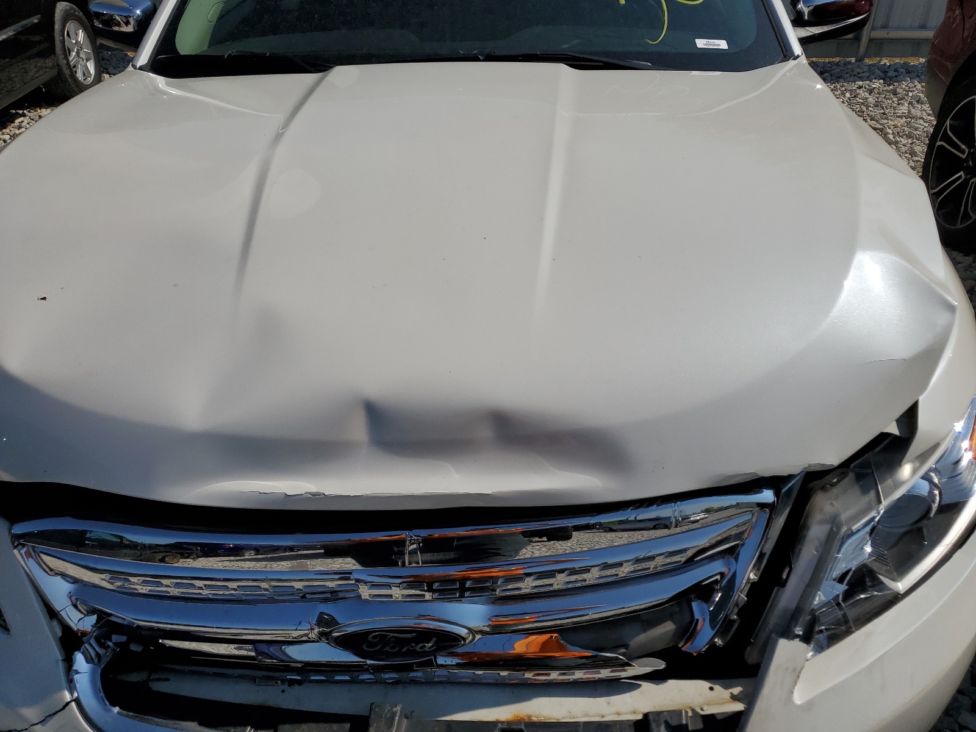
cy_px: 366
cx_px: 488
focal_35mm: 26
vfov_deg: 53.1
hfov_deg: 67.3
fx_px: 733
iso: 52
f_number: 1.5
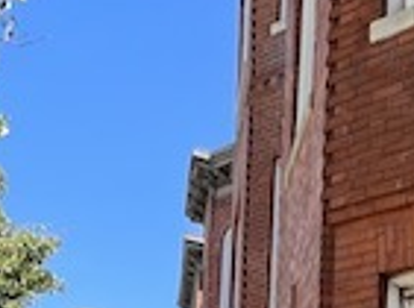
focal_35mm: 74
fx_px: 883
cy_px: 625
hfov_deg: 24.6
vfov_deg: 15.6
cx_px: 455
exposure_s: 1/174
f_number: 1.8
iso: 32
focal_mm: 1.57
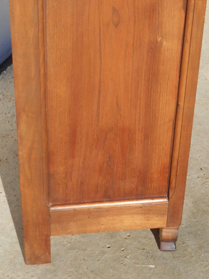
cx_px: 108
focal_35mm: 81
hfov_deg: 18.2
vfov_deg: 23.9
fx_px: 652
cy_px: 69
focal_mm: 8.8
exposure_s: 1/400
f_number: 4.5
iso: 80
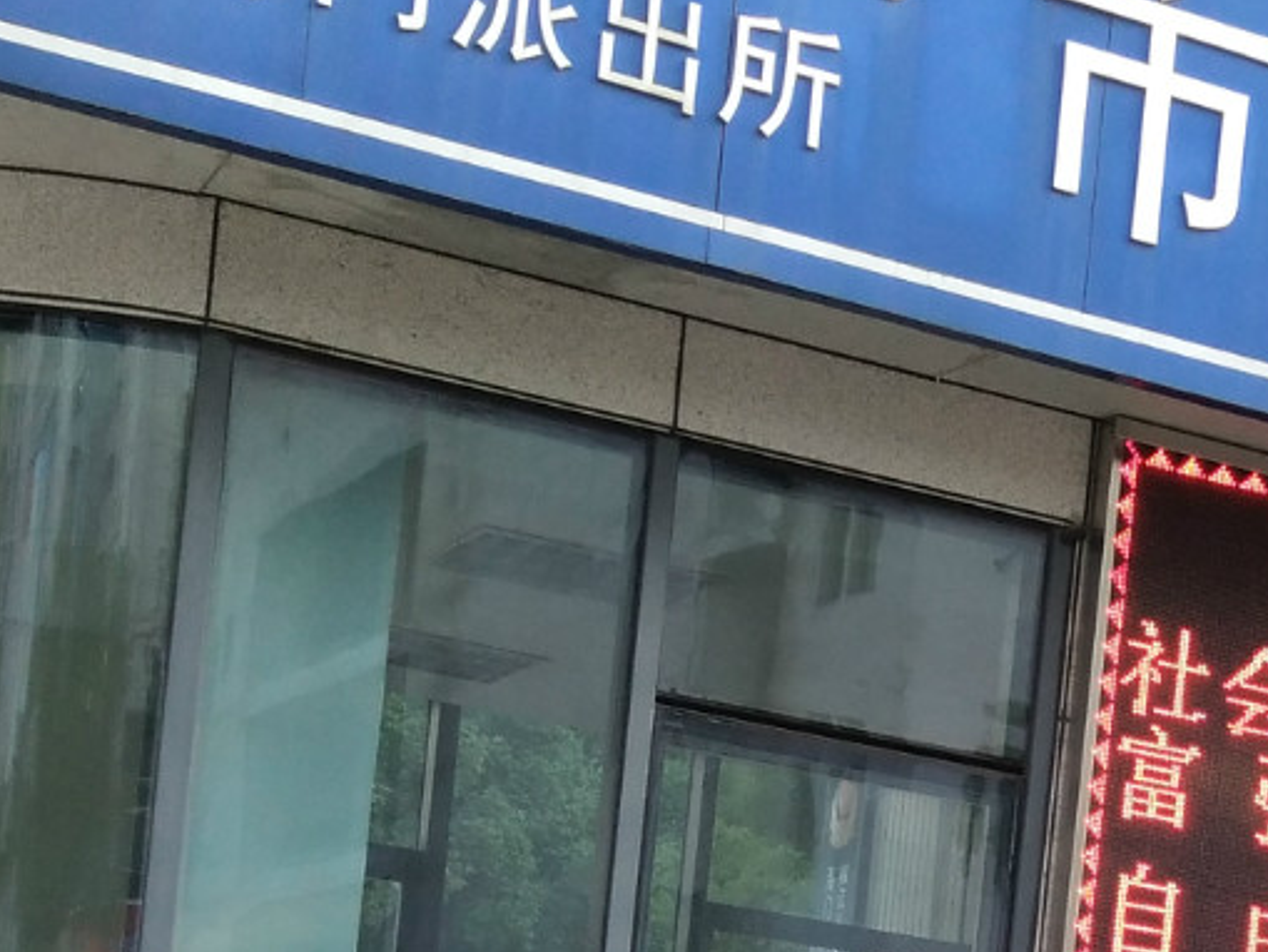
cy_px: 1443
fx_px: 2418
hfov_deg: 26.4
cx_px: 1483
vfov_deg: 19.3
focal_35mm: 66
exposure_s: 1/121
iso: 50
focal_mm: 3.66
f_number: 2.2
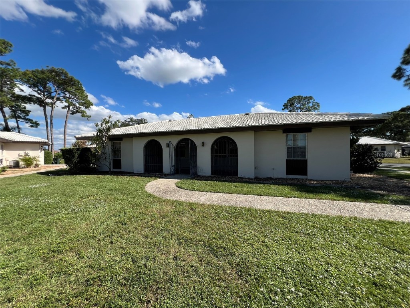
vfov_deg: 89.9
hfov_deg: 106.2
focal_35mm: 13
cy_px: 154
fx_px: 154
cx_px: 205
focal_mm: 1.57
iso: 32
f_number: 1.8
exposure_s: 1/1410
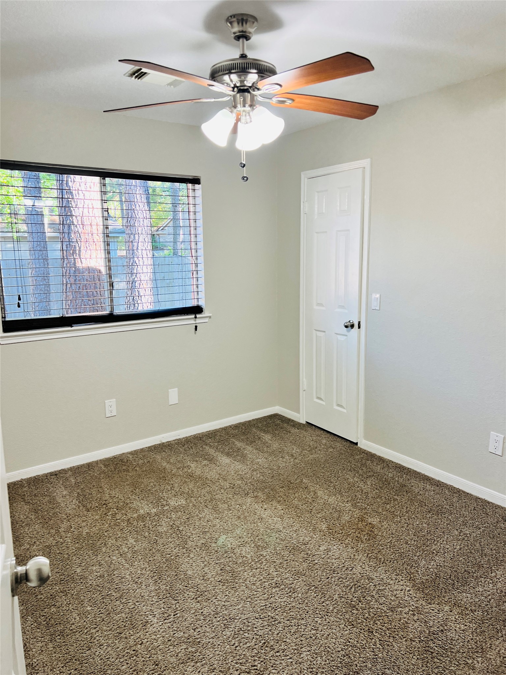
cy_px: 338
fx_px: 507
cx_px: 253
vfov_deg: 67.3
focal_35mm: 26
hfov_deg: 53.1
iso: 64
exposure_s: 1/60
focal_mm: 5.7
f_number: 1.5
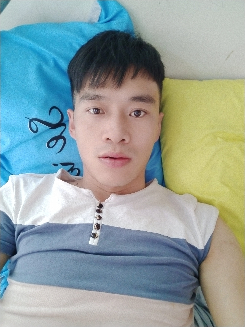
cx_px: 122
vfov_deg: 61.7
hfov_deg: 48.2
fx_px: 274
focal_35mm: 29
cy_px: 164
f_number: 2
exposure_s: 1/16.7
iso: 941
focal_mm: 3.87
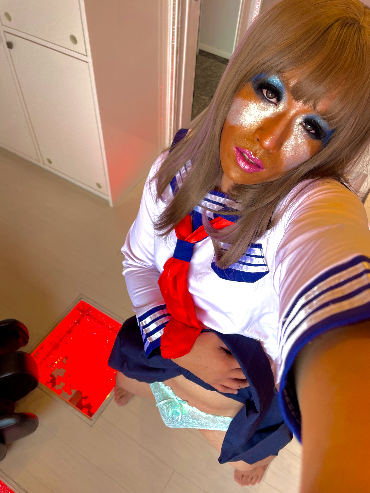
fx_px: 371
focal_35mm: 26
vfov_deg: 67.3
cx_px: 185
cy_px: 246
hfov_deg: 53.1
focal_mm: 4.2
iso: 50
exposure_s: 1/120
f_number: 1.6
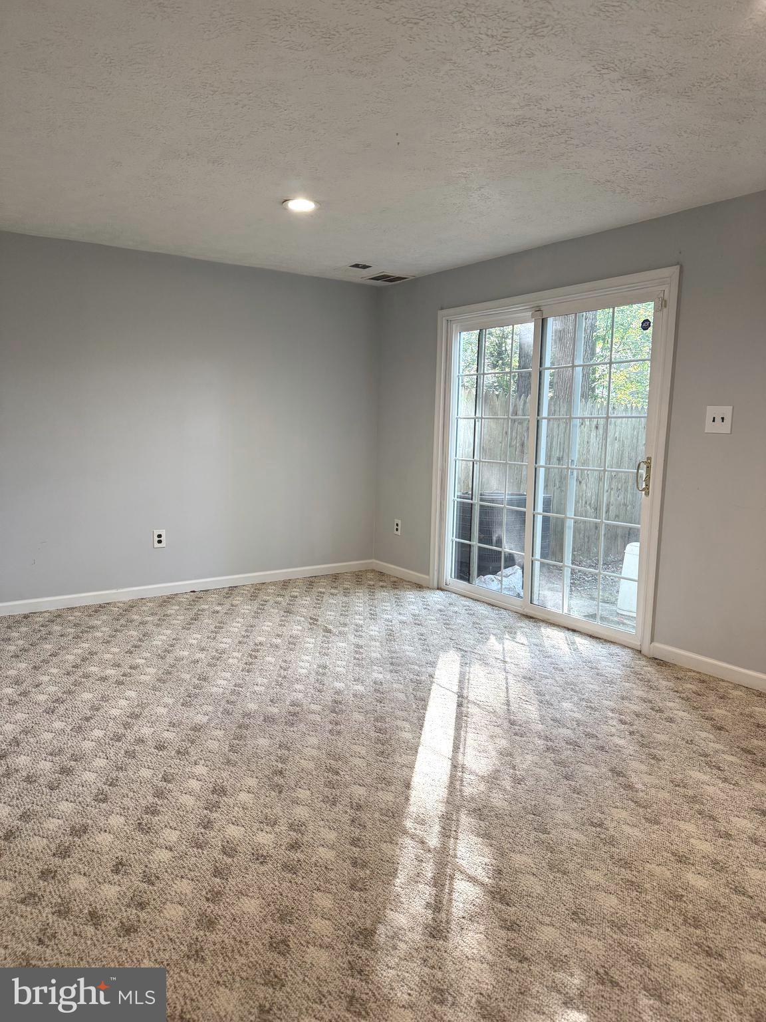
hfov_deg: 56.8
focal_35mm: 24
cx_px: 383
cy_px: 511
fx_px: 708
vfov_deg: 71.6
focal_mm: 6.76
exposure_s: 1/120
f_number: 1.78
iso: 160
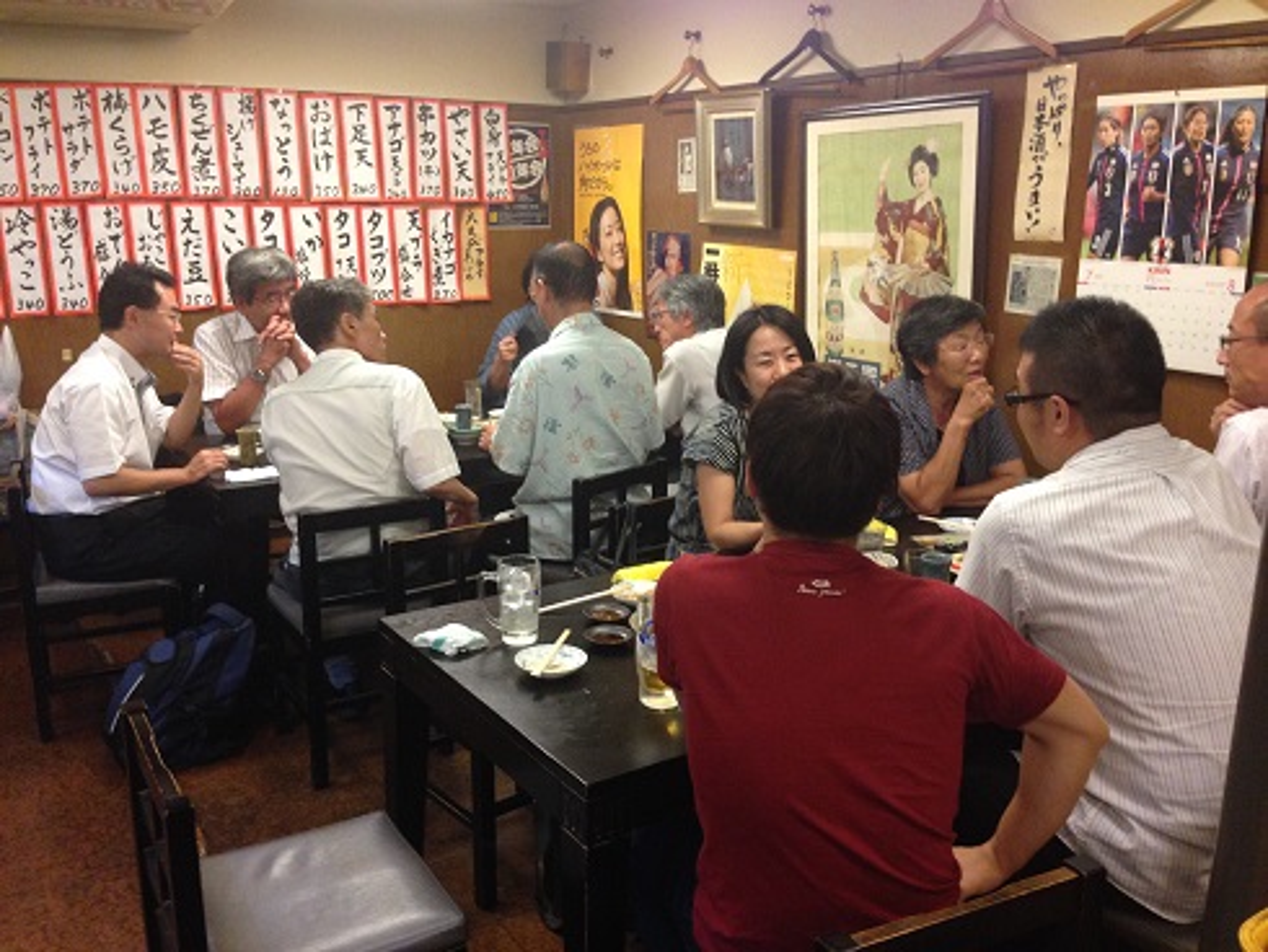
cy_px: 476
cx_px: 634
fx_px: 1209
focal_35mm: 33
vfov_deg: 43.0
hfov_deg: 55.3
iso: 200
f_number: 2.4
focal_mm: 4.12
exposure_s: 1/20
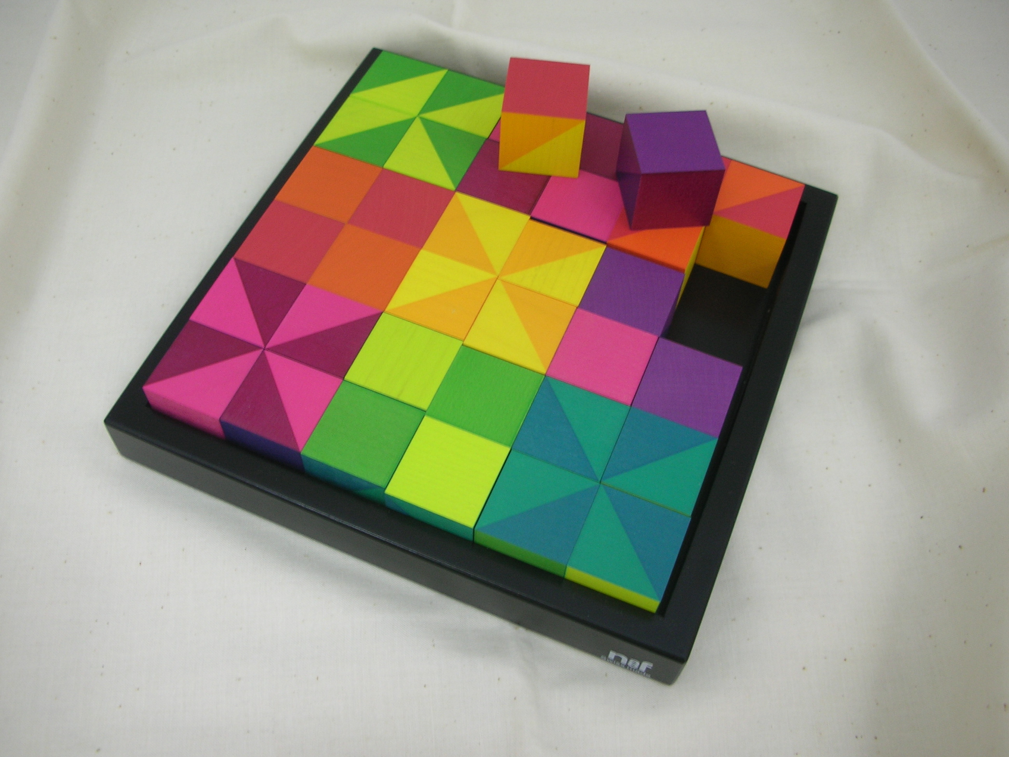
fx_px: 1020
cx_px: 504
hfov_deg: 52.6
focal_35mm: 35
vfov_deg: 40.7
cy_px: 378
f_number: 3
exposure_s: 1/5.7
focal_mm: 5.8
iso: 50
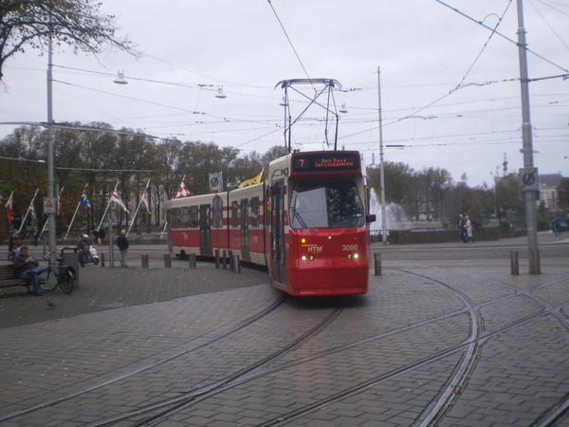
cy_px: 214
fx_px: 690
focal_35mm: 42
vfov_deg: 34.3
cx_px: 284
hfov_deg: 44.8
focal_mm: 7.4
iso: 100
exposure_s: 1/160
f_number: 4.9
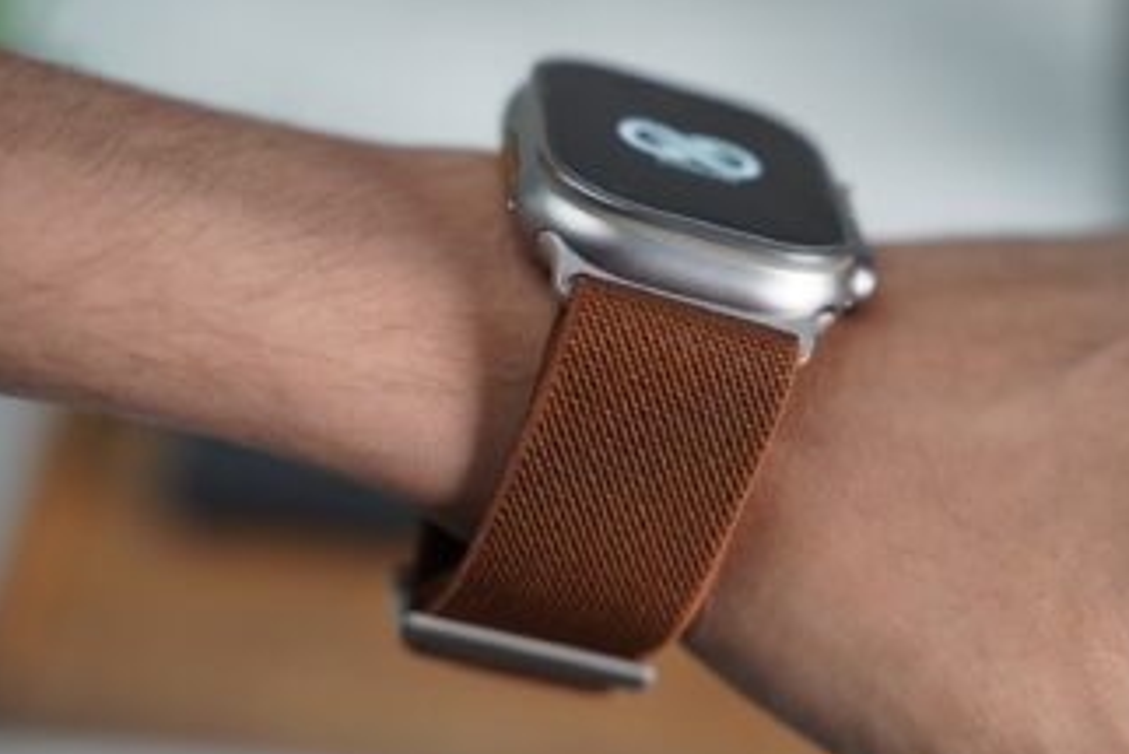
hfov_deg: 26.3
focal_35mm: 77
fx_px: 2416
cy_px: 377
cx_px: 635
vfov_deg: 17.7
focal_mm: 62
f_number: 4
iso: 1600
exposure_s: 1/90
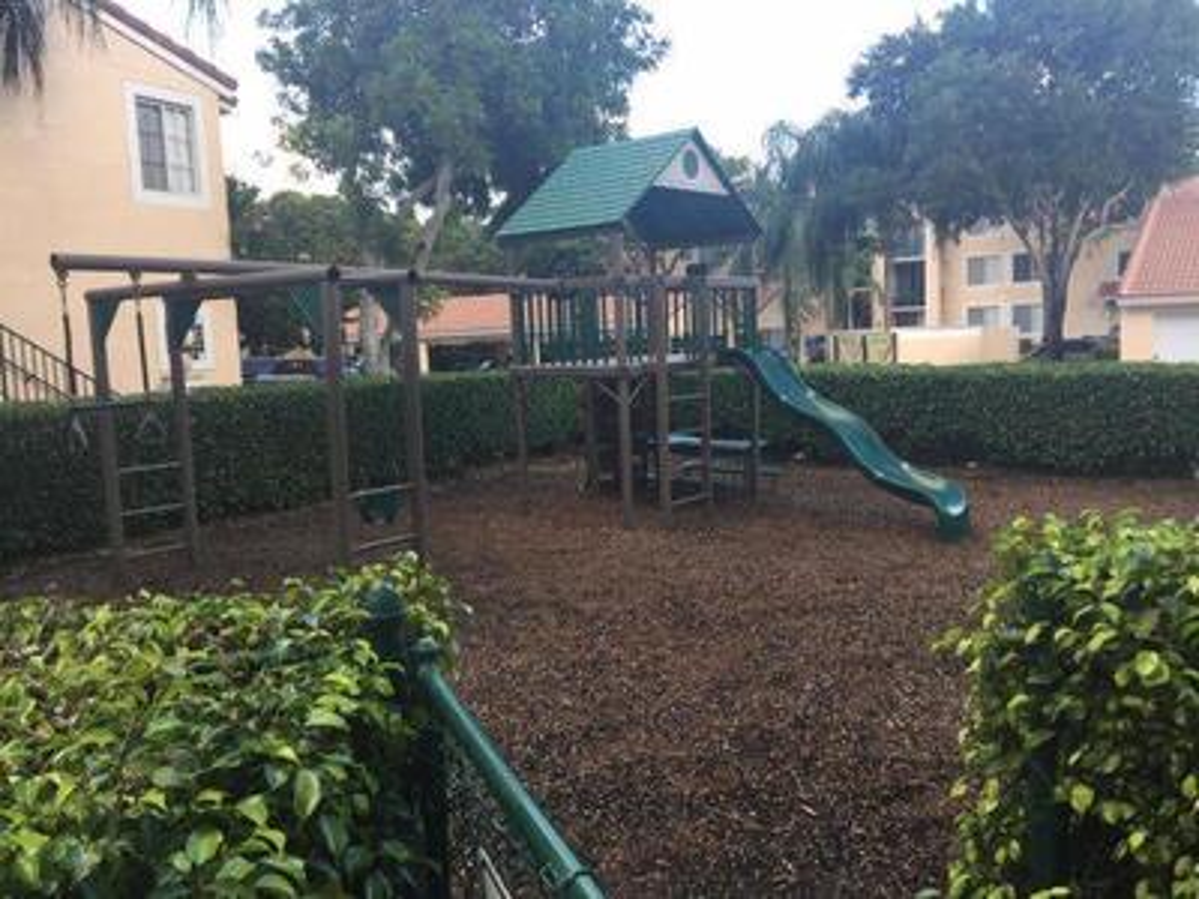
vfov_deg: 48.2
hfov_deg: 61.7
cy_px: 450
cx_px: 600
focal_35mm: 29
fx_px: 1004
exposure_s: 1/160
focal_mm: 4.15
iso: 32
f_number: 2.2
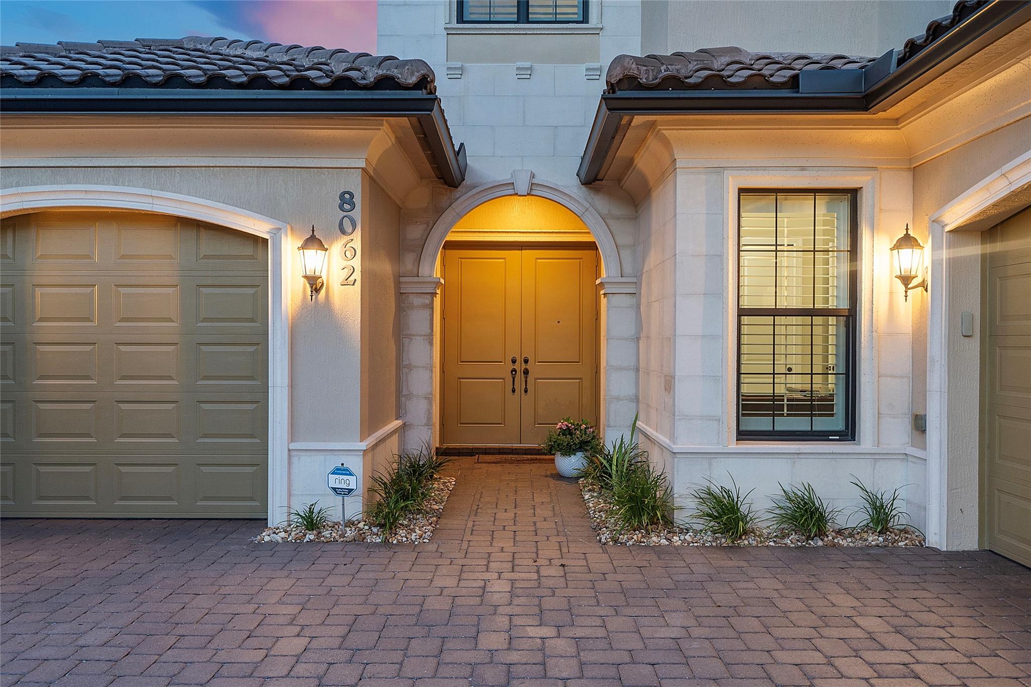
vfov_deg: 45.0
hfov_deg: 63.7
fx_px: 830
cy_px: 344
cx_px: 516
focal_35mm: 29
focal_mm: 19.5
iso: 400
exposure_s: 1/25
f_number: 4.5
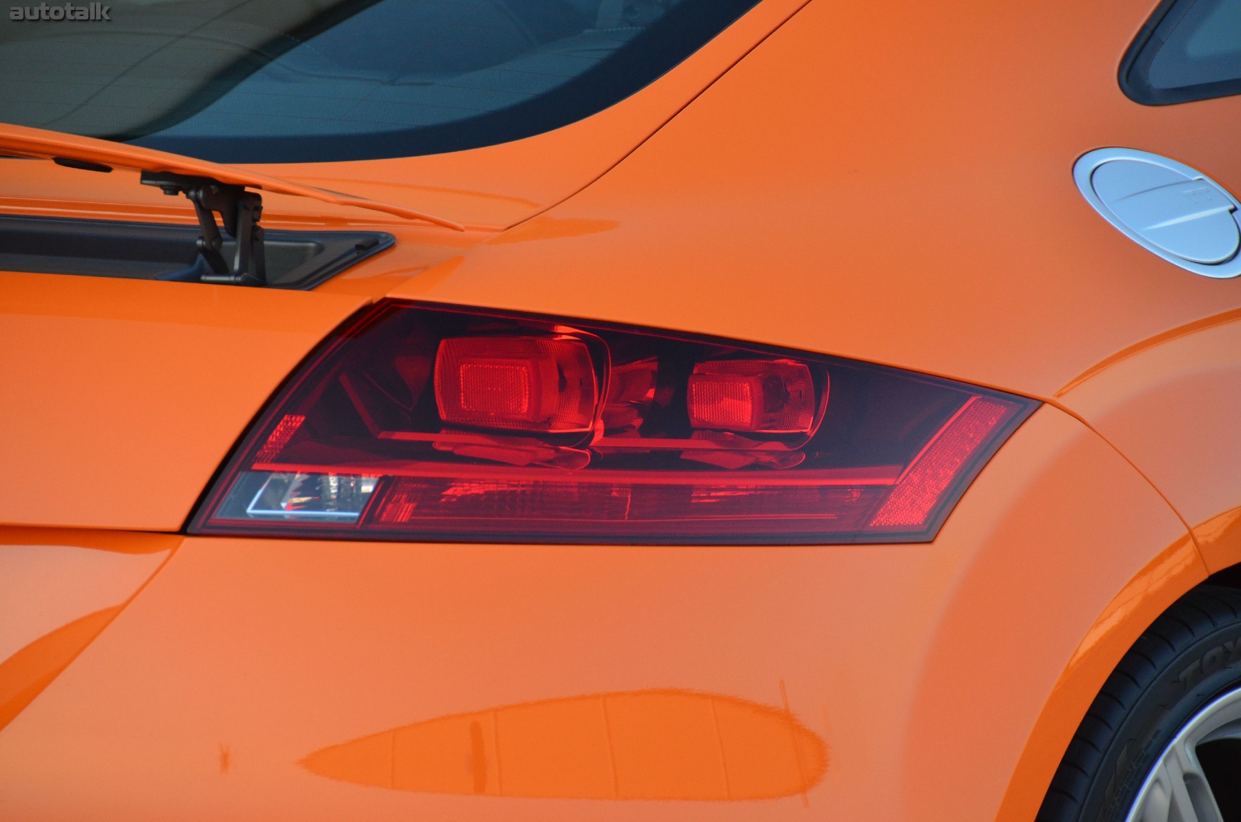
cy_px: 411
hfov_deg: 6.9
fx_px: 10321
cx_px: 620
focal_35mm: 300
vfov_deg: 4.6
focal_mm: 200
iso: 1250
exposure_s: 1/500
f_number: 5.6
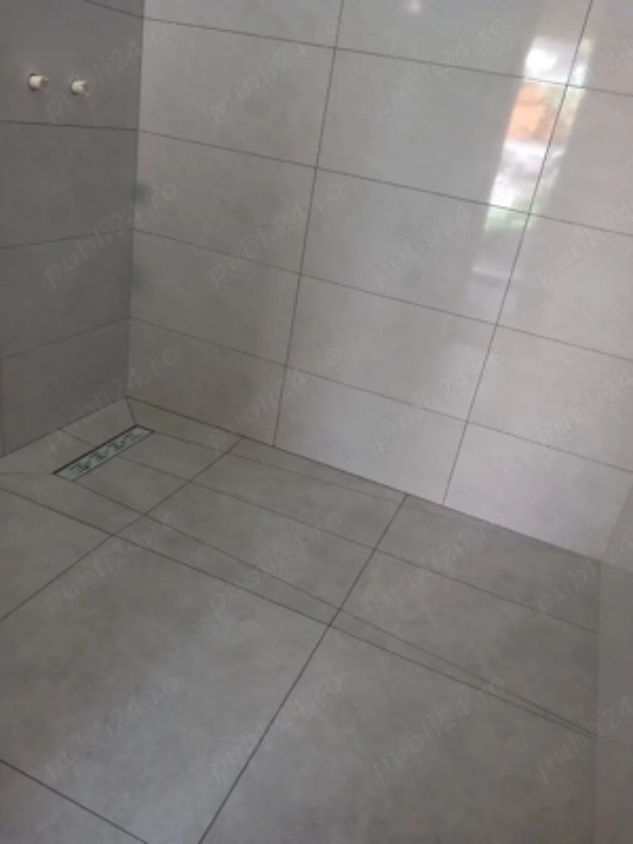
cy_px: 422
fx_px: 658
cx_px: 316
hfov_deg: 51.4
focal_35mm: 27
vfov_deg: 65.3
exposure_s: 1/50
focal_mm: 4
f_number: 1.8
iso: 160
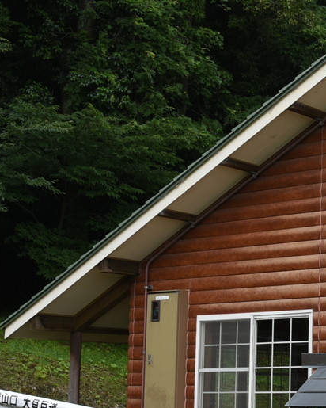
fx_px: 1013
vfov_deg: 22.7
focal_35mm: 84
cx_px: 539
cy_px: 266
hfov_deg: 16.1
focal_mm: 24
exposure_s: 1/60
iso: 160
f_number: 8
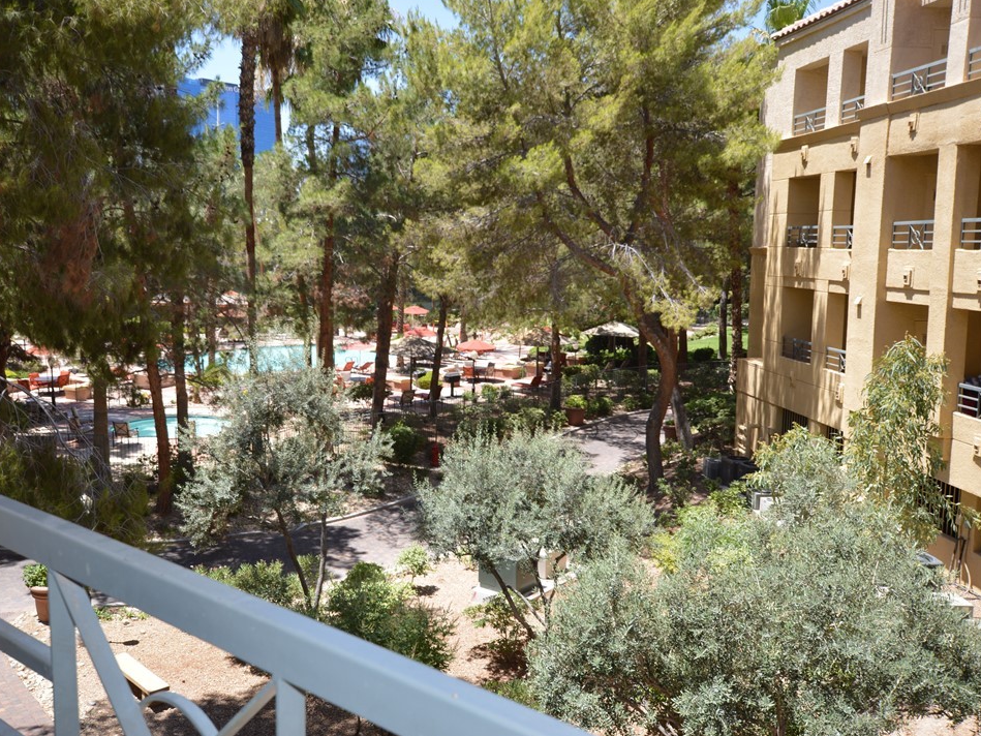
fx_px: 935
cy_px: 364
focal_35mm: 33
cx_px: 432
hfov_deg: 55.2
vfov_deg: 43.0
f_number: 6.3
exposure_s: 1/160
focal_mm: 20
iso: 100
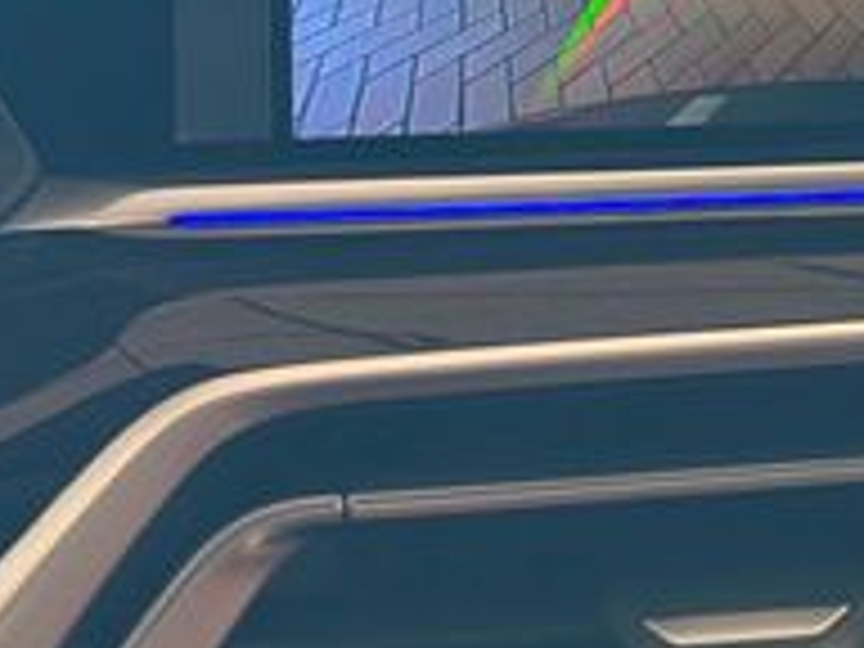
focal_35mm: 160
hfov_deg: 11.9
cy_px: -166
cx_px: 1206
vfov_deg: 9.1
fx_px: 3994
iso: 200
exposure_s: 1/60
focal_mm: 6.86
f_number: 1.78
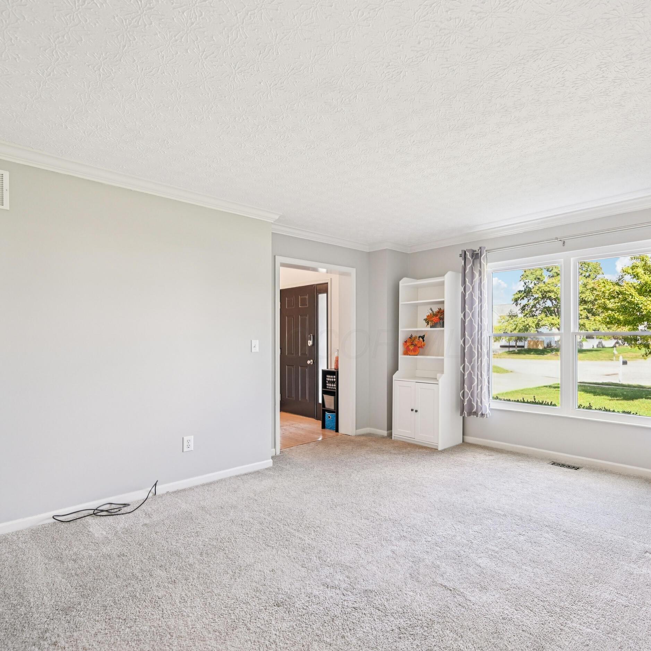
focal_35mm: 19
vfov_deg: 77.6
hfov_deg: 76.9
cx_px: 387
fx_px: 404
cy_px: 343
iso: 400
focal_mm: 14
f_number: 4
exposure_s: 1/30
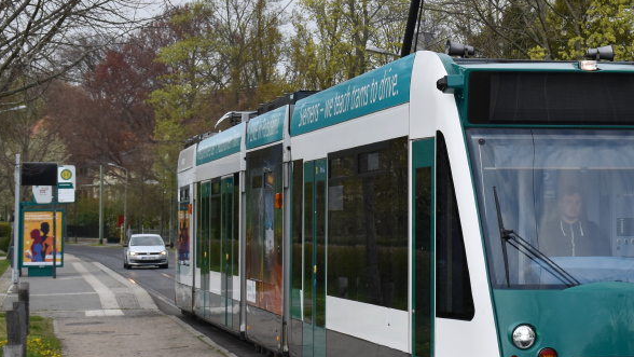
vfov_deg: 11.1
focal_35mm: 109
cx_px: 539
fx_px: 1833
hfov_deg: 19.4
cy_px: 125
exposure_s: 1/640
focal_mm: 34
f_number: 5.6
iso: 250
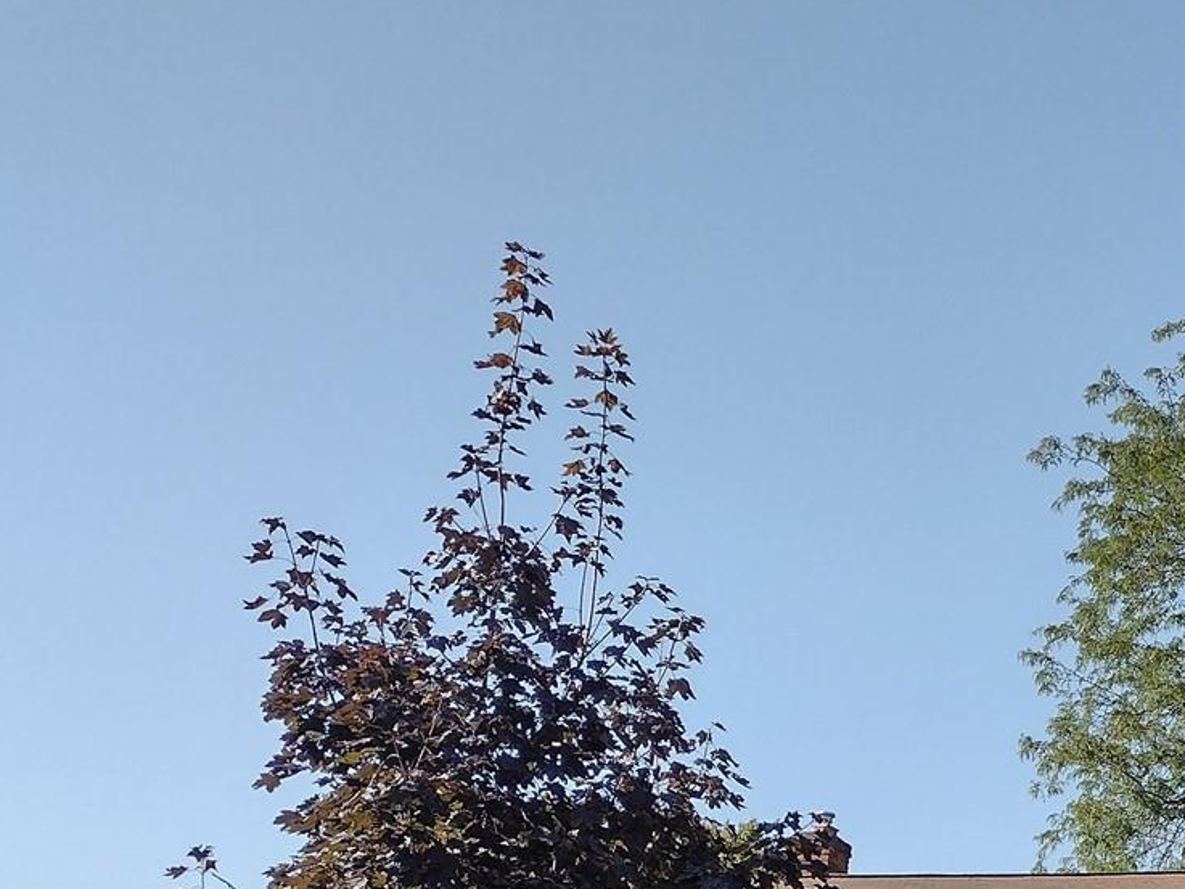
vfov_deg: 18.4
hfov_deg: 23.4
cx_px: 1482
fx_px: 2568
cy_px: 1125
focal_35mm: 75
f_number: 1.7
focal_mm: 4.71
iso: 100
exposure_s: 1/1785
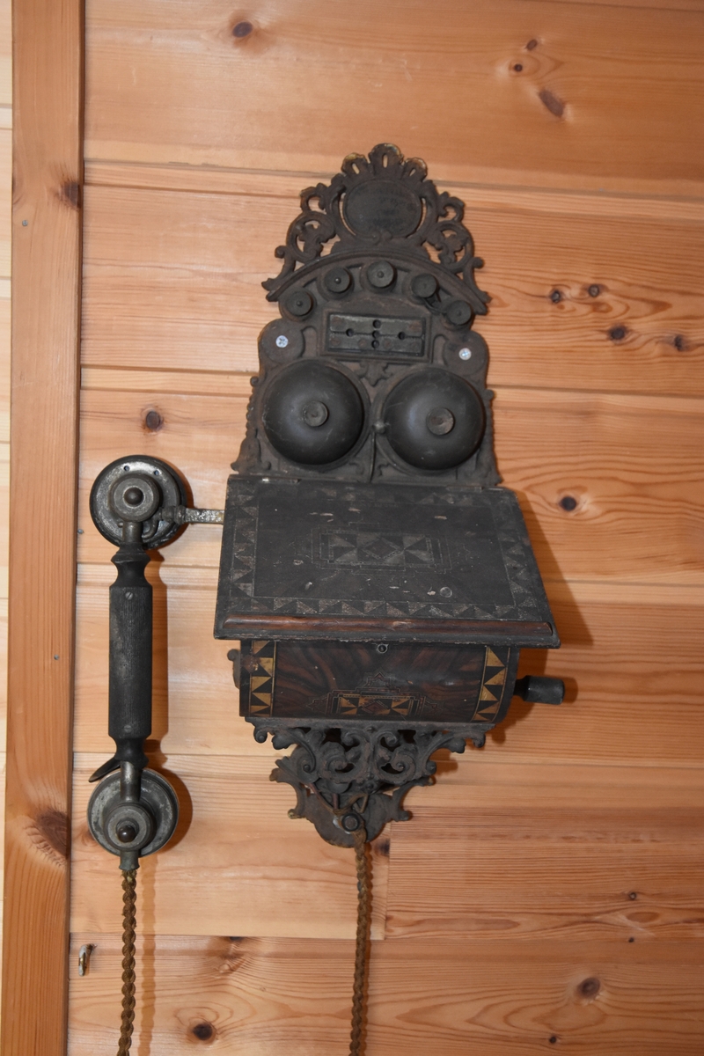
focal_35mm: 39
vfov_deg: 49.6
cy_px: 528
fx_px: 1144
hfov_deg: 34.2
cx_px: 352
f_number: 4.2
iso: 2200
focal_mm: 26
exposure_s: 1/60
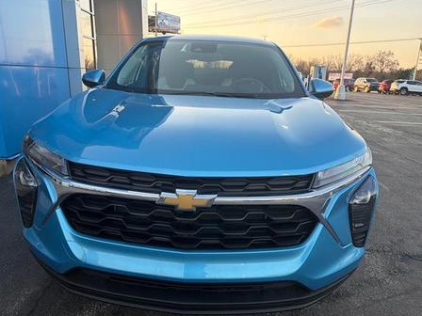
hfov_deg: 65.3
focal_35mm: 27
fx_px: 329
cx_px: 200
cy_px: 172
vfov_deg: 51.3
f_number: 1.78
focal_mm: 6.76
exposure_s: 1/539
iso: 100
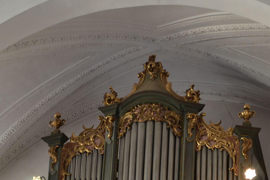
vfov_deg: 7.3
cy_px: 197
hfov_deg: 10.9
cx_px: 135
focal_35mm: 188
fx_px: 1410
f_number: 5
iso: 400
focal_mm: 52
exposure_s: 1/40
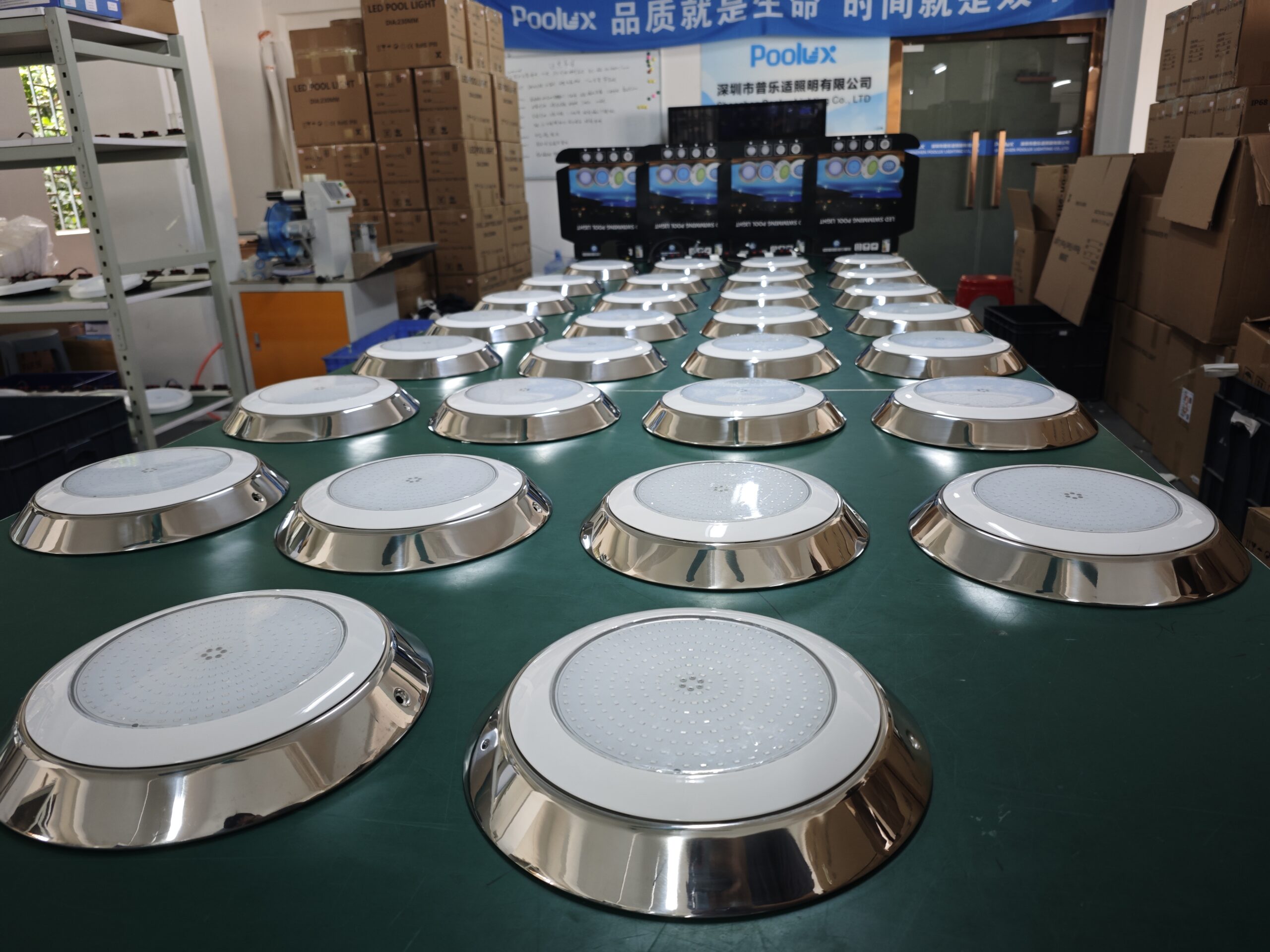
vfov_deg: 58.9
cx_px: 635
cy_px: 476
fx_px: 844
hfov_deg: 73.9
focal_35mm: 23
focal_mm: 6.55
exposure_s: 1/100
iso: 400
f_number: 1.6
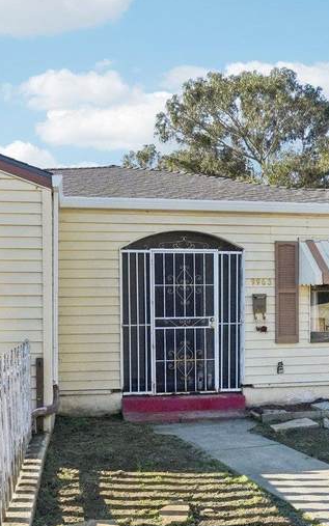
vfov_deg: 53.8
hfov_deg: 35.3
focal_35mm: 36
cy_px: 303
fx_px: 516
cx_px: 179
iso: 800
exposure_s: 1/2000
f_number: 8
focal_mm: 14
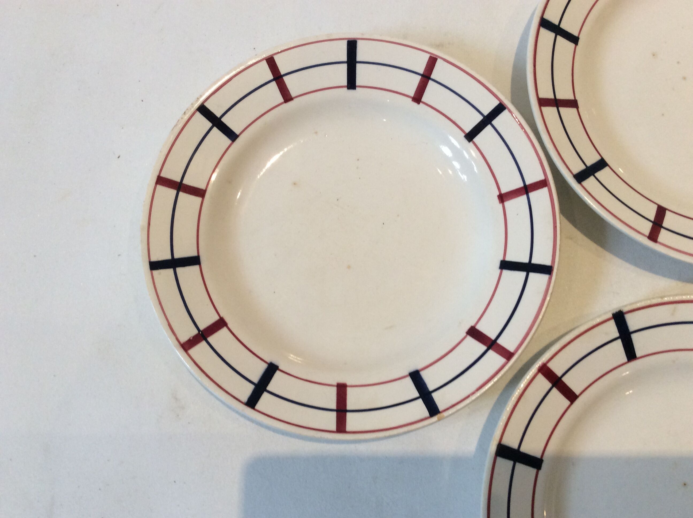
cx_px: 346
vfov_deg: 44.1
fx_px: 640
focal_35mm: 32
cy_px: 259
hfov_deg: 56.9
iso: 100
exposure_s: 1/25
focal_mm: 3.3
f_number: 2.4
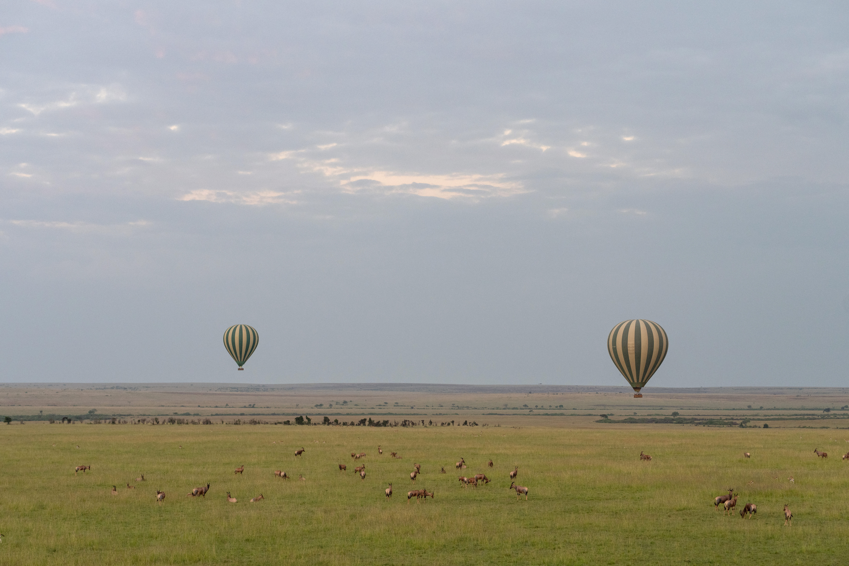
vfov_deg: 16.1
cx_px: 424
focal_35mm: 85
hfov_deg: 23.9
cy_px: 283
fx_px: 2004
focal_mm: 85
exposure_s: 1/640
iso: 1600
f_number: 3.2
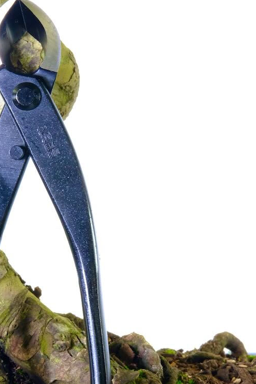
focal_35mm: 329
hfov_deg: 4.2
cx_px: 45
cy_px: 188
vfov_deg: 6.3
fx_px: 3509
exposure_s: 1/8
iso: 3200
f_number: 18
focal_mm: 128
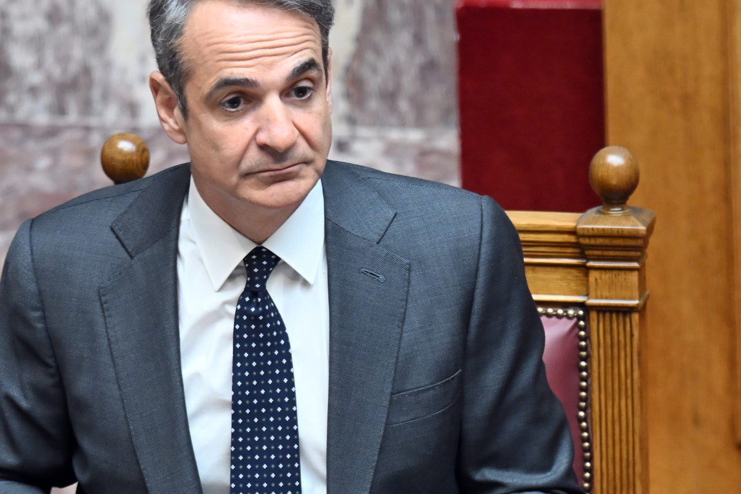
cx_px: 443
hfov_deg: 2.6
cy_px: 343
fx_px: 16467
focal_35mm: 800
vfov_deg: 1.7
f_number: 6
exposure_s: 1/250
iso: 6400
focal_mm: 440
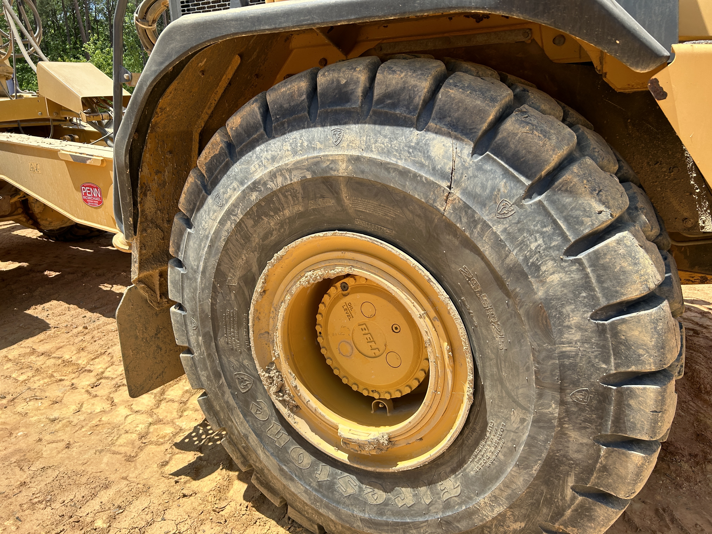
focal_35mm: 26
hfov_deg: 67.3
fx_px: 535
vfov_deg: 53.1
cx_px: 356
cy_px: 267
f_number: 1.5
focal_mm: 5.7
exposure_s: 1/2404
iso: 50
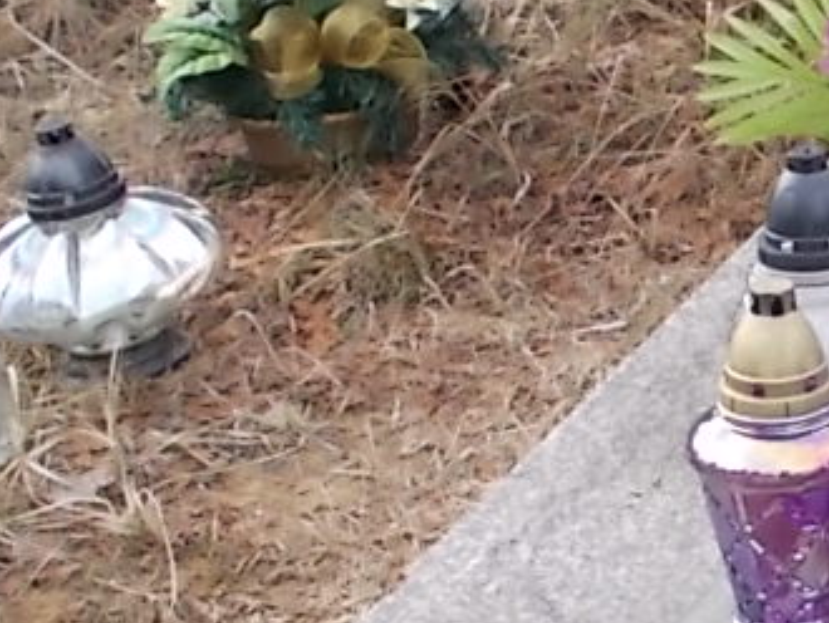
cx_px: 1073
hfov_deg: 14.9
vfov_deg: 11.8
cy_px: 281
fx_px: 3020
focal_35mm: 126
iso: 80
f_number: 3.2
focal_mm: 4.6
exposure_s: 1/200
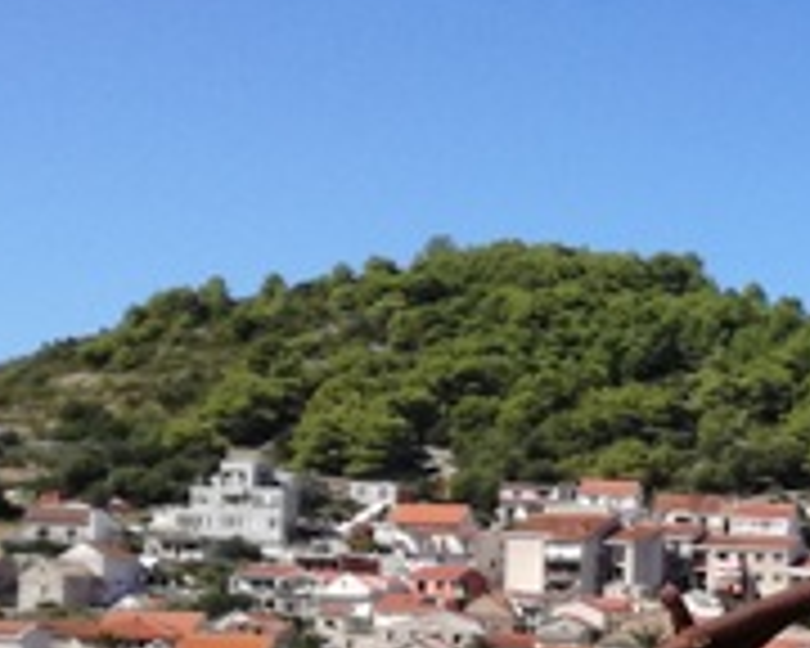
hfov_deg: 14.0
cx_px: 1588
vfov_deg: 12.9
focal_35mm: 117
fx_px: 2805
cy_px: 747
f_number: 2
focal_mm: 3.79
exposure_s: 1/1019
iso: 50
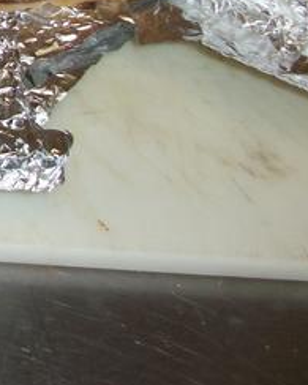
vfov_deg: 14.7
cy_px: -94
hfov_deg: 11.0
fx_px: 1437
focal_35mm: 126
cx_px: -330
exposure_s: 1/80
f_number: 3.1
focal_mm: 6.3
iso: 80
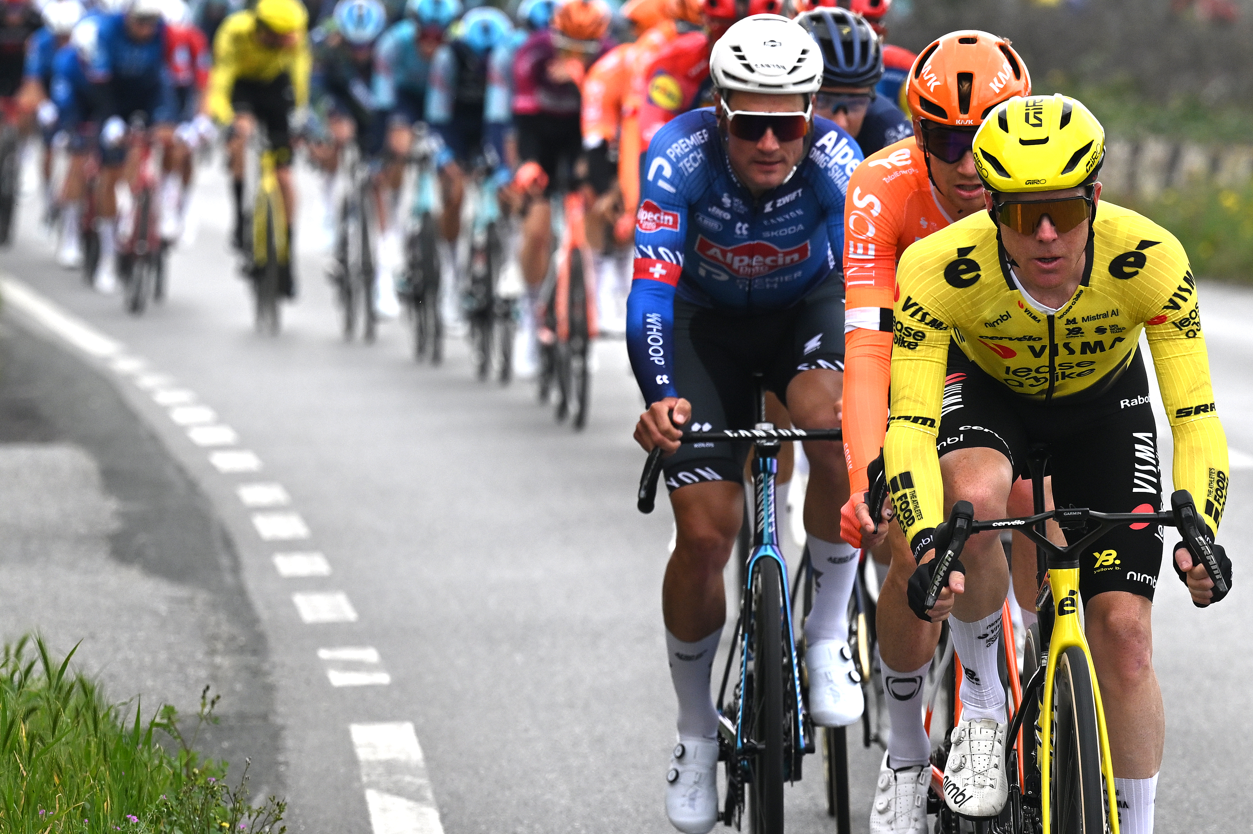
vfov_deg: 3.7
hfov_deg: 5.5
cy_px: 540
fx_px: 12979
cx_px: 794
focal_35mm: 373
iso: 320
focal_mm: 160
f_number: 4.5
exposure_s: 1/1250
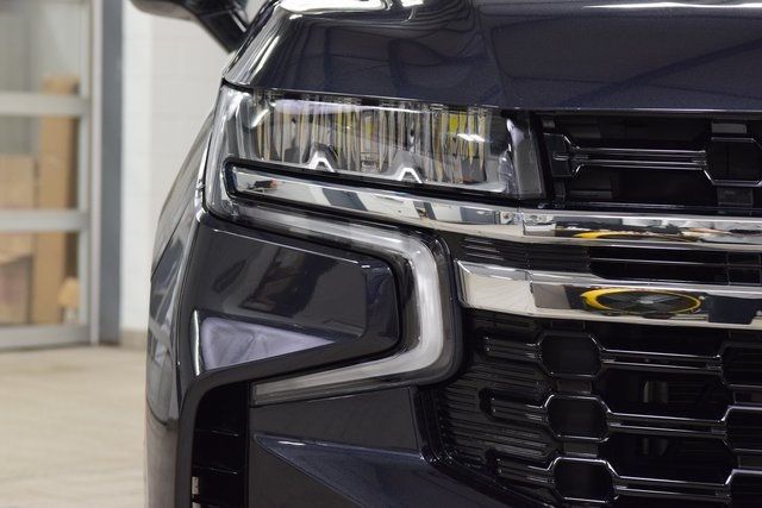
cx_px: 381
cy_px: 254
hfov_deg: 19.5
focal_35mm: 105
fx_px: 2223
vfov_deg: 13.0
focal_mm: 70
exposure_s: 1/30
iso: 1600
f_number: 7.1
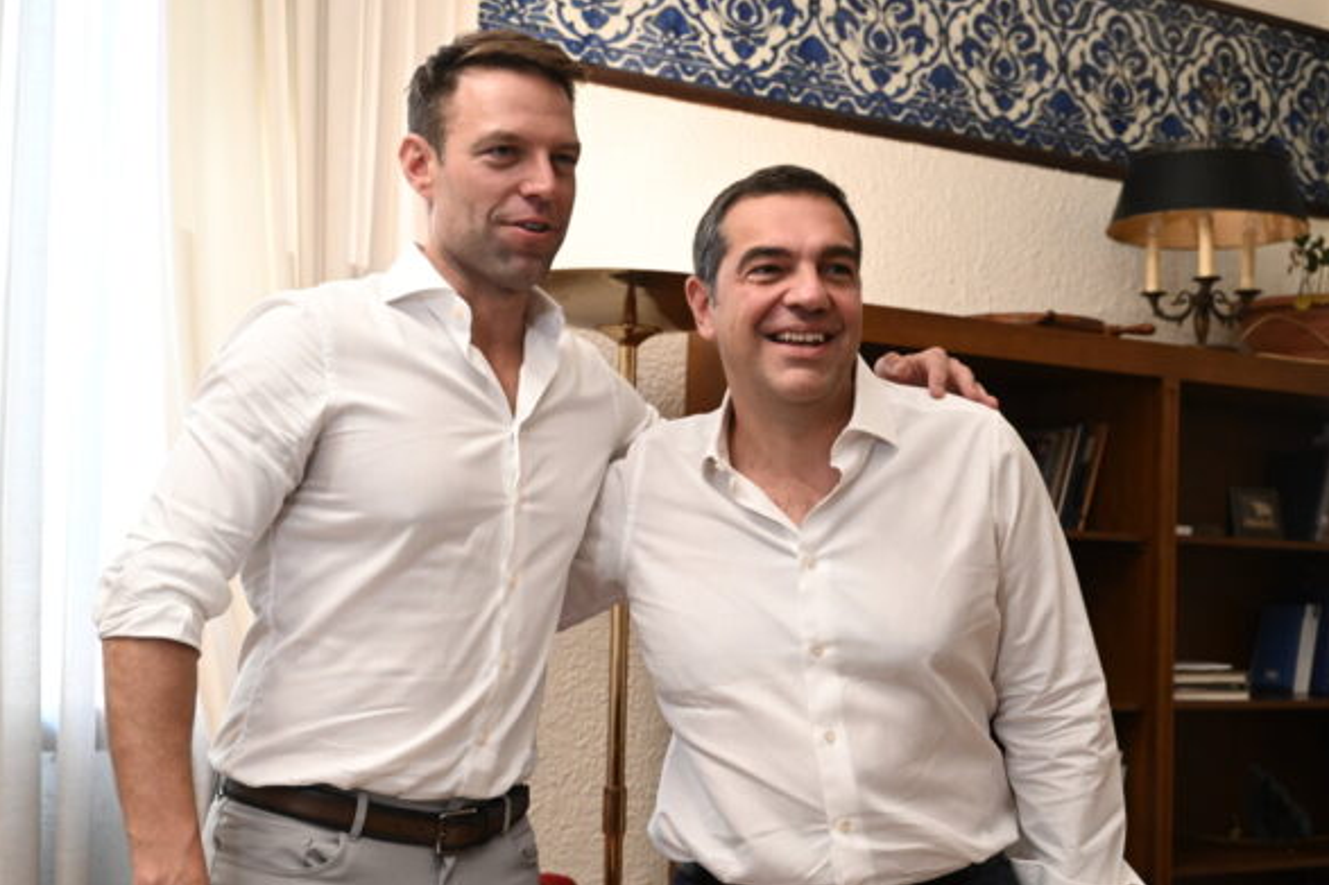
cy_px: 450
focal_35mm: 46
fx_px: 1698
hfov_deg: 42.8
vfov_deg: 29.2
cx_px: 672
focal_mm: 45
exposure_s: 1/400
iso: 6400
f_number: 5
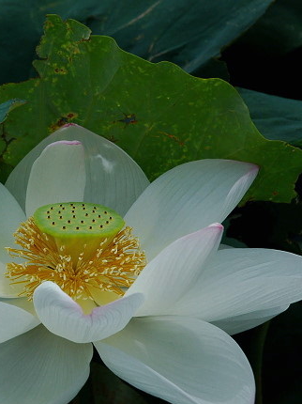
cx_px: -19
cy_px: 198
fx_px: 2108
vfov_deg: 10.9
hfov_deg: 8.1
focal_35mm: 181
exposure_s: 1/400
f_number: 6.3
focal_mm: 60
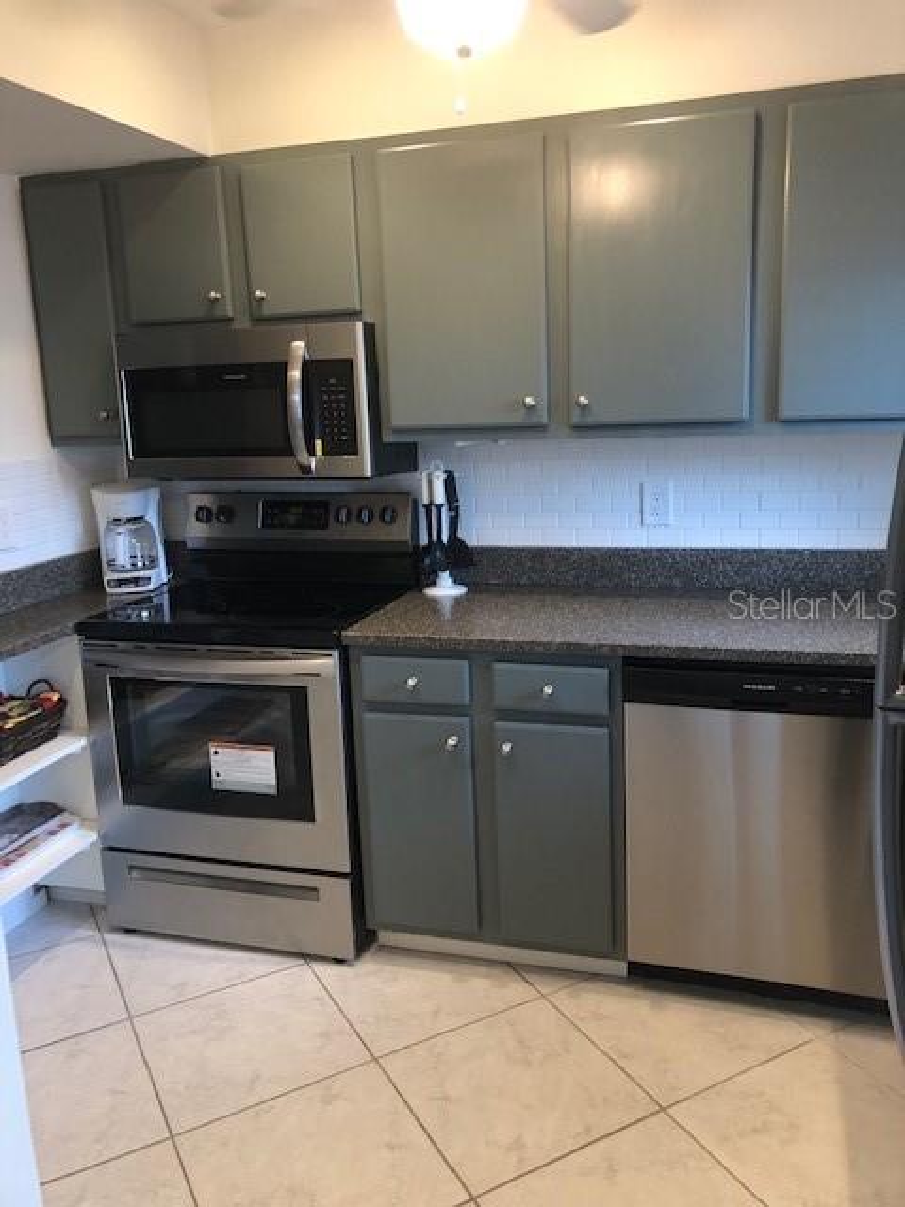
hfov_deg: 49.7
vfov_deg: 63.4
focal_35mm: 28
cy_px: 604
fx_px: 976
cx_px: 452
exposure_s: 1/15
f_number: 1.8
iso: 40
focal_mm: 3.99
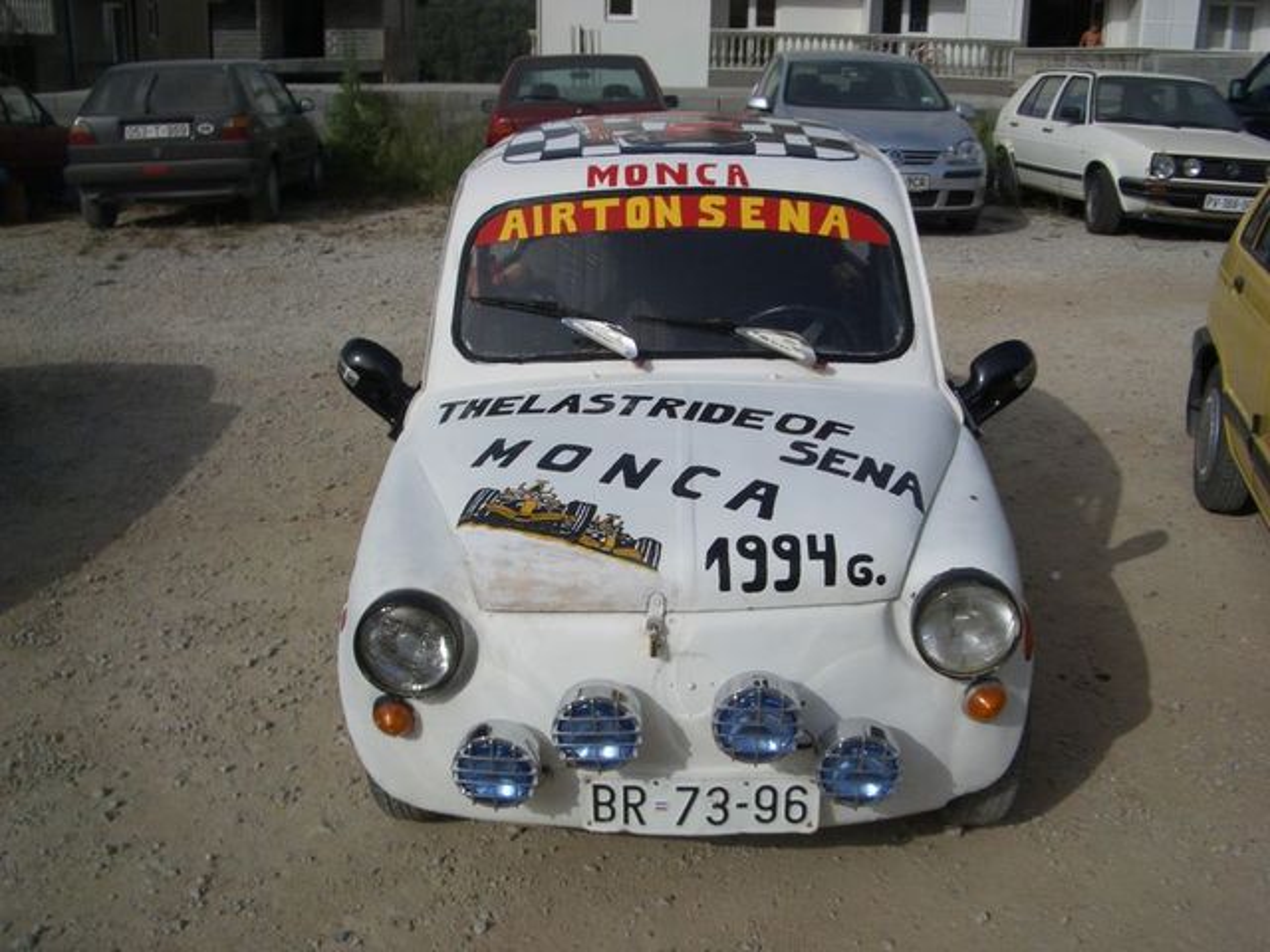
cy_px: 476
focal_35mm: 35
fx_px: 1284
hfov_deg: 52.6
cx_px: 635
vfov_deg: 40.7
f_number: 4.3
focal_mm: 5.8
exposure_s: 1/1250
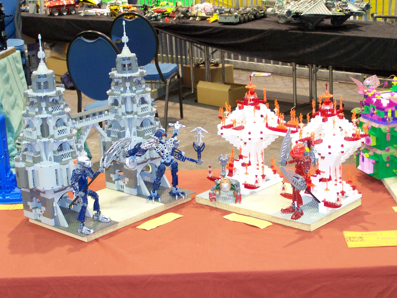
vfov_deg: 21.9
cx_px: 198
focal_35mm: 67
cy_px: 149
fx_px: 768
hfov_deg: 29.0
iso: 140
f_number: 3.2
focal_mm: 11.1
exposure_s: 1/6
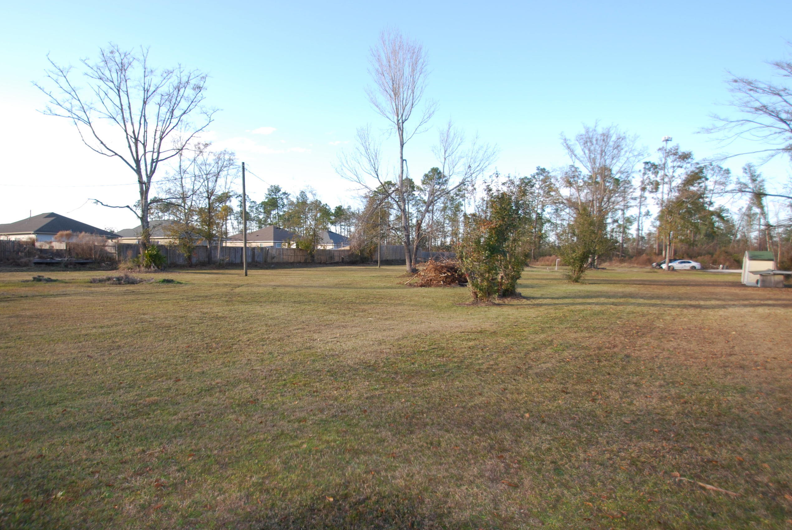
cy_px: 282
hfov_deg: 82.8
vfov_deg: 61.3
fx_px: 447
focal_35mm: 20
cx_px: 352
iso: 100
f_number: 3.8
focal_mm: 11.5
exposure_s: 1/200
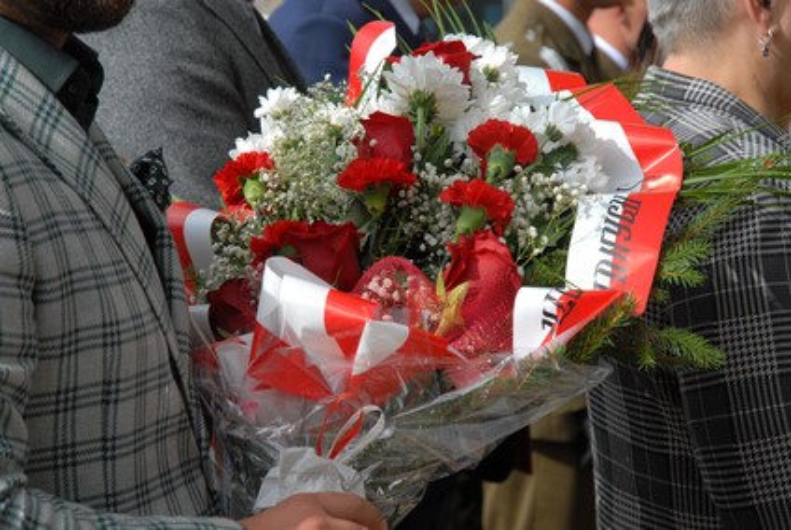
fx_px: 2310
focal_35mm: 105
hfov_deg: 19.4
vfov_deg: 13.1
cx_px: 396
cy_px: 265
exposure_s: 1/500
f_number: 5.6
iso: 200
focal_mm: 70
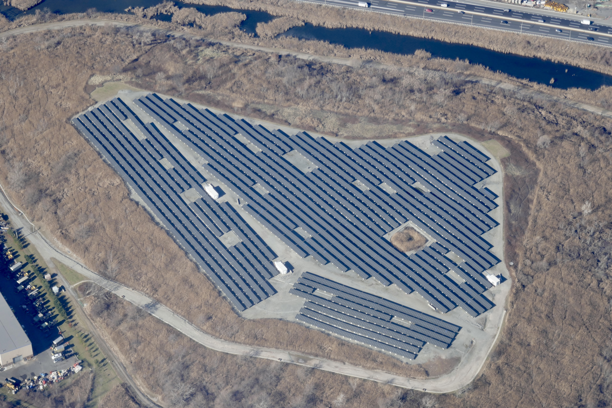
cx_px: 306
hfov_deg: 20.8
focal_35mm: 98
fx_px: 1666
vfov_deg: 14.0
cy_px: 204
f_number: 5.1
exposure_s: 1/320
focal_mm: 35.6
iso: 125
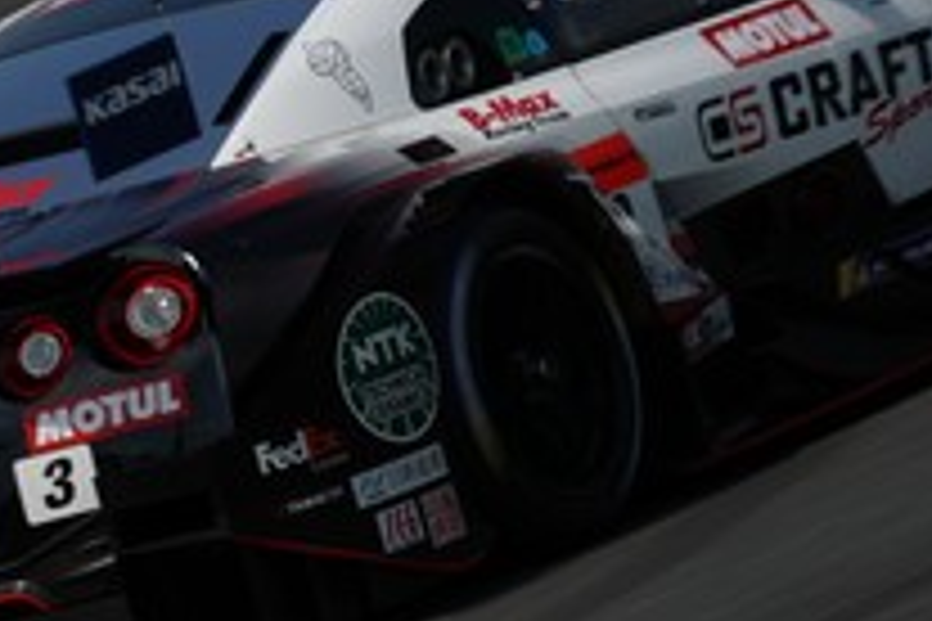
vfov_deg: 2.0
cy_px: 414
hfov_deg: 3.0
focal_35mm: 694
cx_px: 198
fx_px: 17965
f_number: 13
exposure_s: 1/160
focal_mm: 200
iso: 50
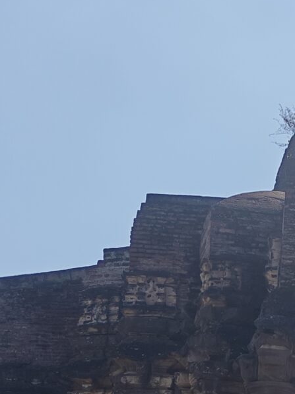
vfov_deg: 18.8
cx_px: 411
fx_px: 1172
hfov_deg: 13.7
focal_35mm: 103
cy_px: 345
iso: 64
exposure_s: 1/9070
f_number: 1.8
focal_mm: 5.59
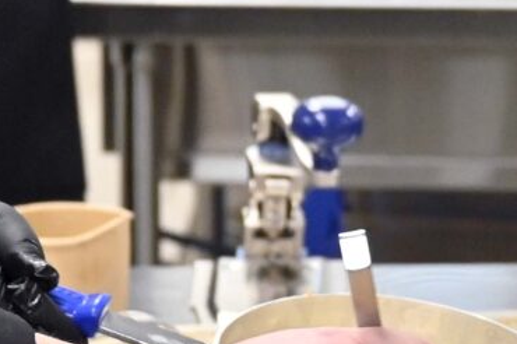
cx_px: 126
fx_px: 3673
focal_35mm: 256
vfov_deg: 5.4
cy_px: 231
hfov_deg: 8.0
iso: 2000
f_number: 4
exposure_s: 1/160
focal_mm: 37
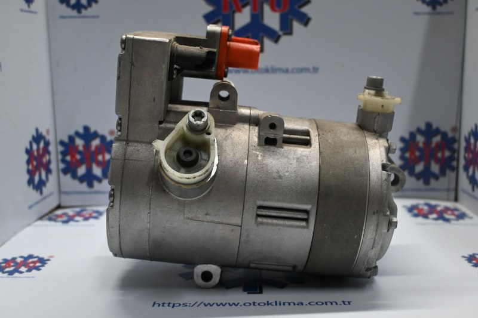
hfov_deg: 47.2
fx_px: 548
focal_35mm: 41
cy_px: 159
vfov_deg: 32.4
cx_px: 239
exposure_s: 1/125
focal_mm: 27.5
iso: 1100
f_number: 4.5
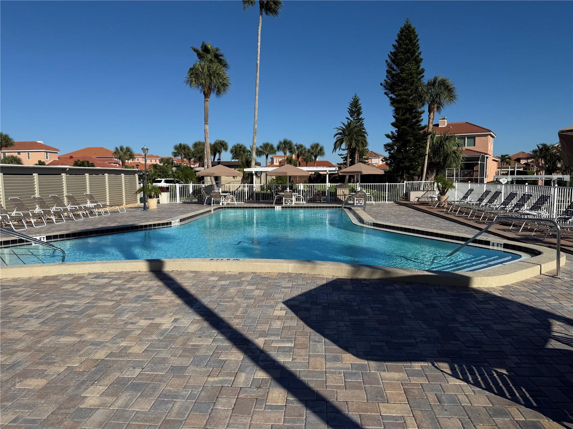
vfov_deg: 56.8
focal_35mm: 24
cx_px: 286
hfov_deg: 71.6
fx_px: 397
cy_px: 214
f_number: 1.78
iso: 80
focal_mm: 6.76
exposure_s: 1/9091
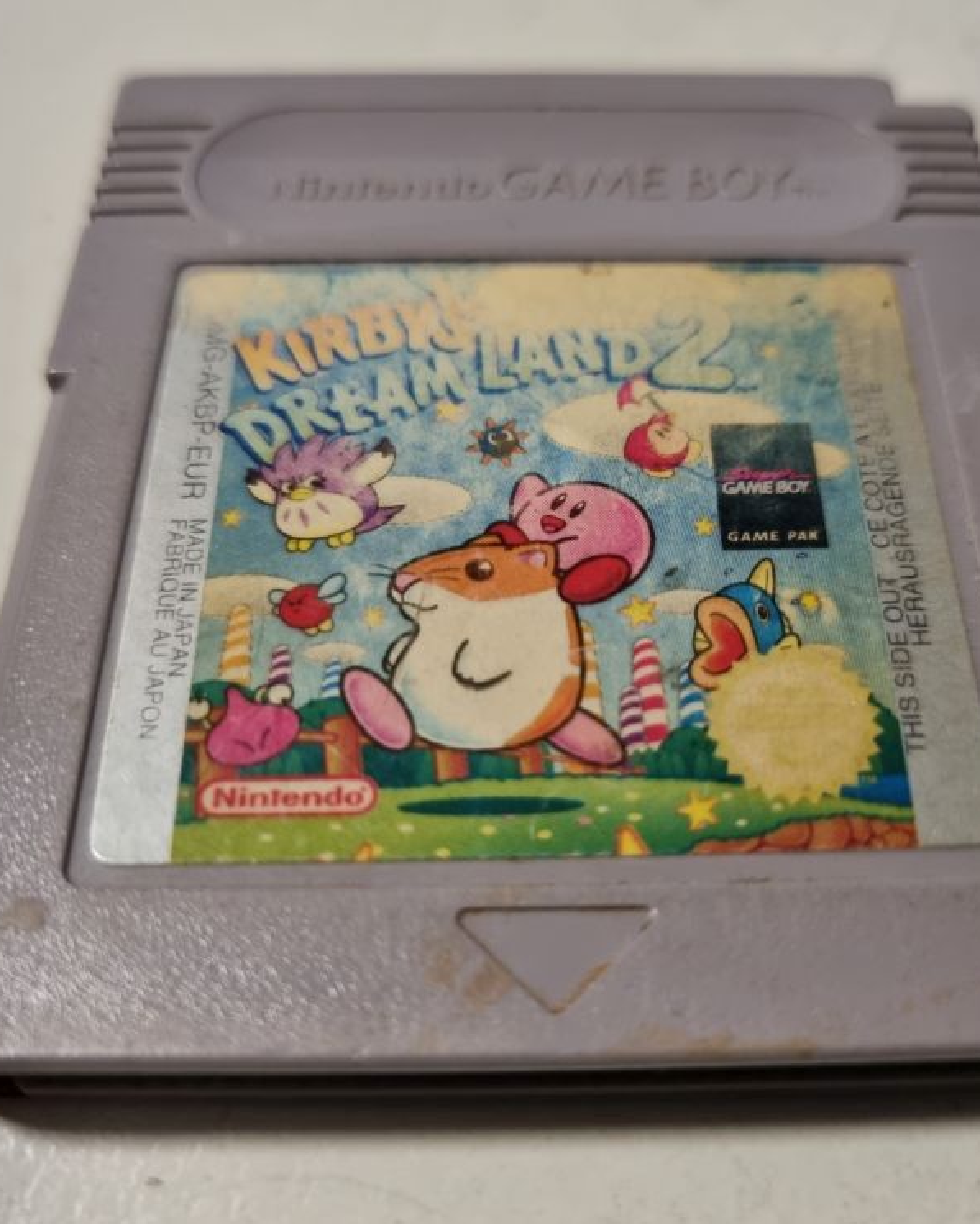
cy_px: 612
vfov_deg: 52.8
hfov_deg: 43.2
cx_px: 588
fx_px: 1232
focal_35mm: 34
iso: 400
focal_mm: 5.4
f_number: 1.8
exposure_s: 1/50
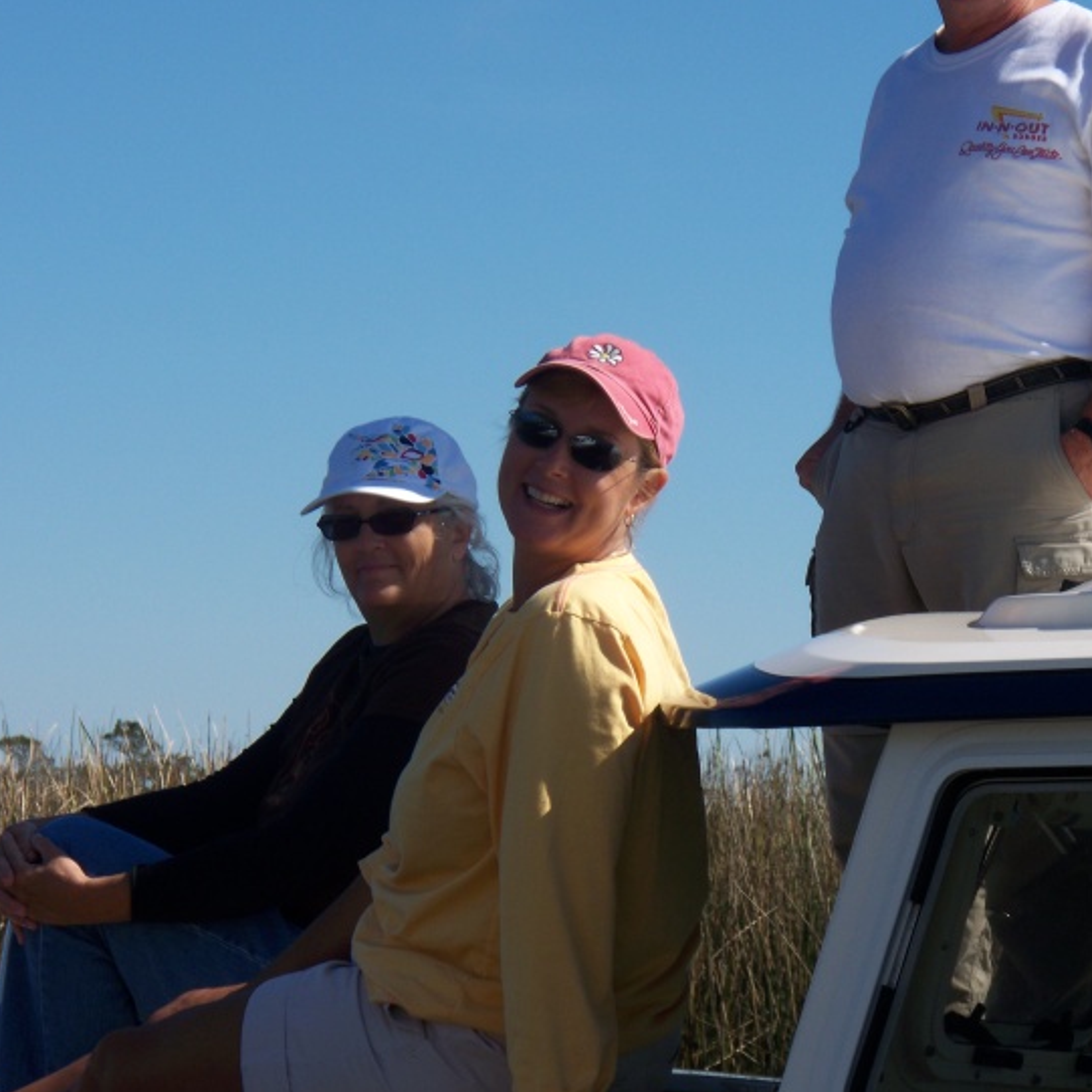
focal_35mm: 179
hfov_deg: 9.8
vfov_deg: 9.8
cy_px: 450
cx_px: 543
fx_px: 6389
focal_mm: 28.83
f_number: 8
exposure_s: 1/250
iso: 64
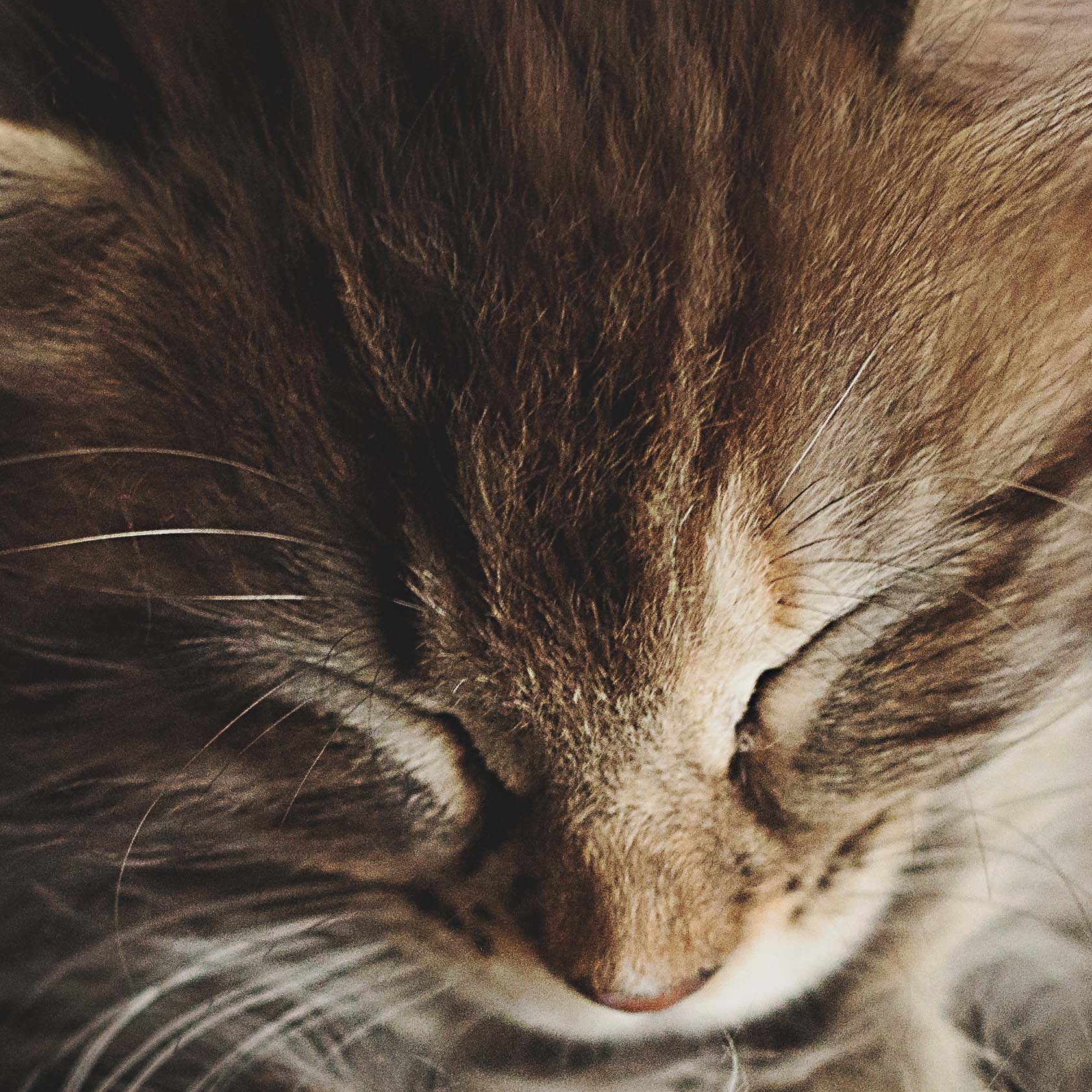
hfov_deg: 11.5
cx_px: 498
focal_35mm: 152
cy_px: 849
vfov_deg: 11.5
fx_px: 5425
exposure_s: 1/100
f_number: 2.8
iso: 1000
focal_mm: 50
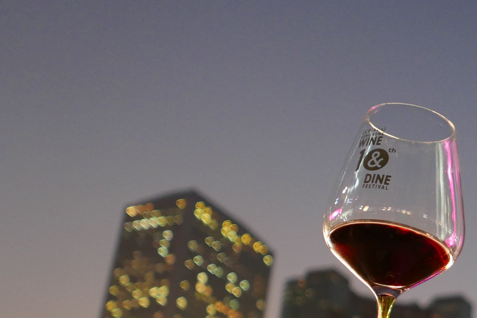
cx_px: 612
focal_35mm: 64
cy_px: 330
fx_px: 848
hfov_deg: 26.8
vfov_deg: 20.5
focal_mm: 10.9
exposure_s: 1/60
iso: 500
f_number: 1.7
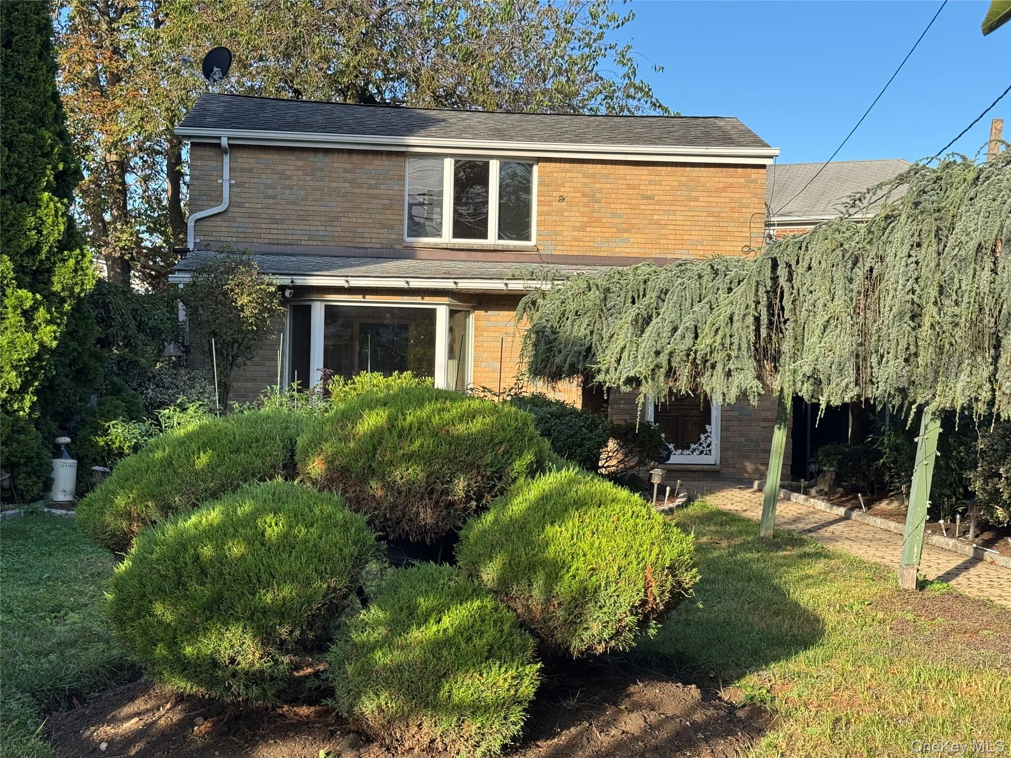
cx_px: 506
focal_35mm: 48
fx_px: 1402
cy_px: 379
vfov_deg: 30.3
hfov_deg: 39.7
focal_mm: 6.76
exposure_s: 1/1094
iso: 64
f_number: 1.78
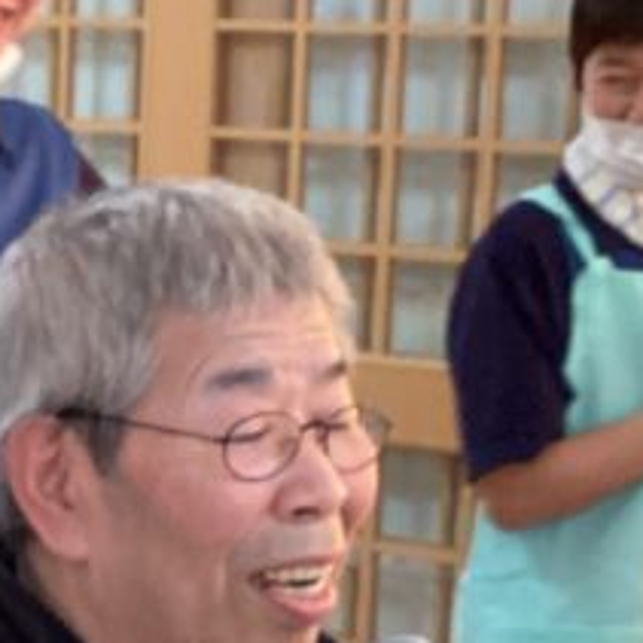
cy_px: 579
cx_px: 88
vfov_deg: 13.0
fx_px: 2795
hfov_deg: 13.0
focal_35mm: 133
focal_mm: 3.3
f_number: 2.4
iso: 160
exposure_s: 1/60
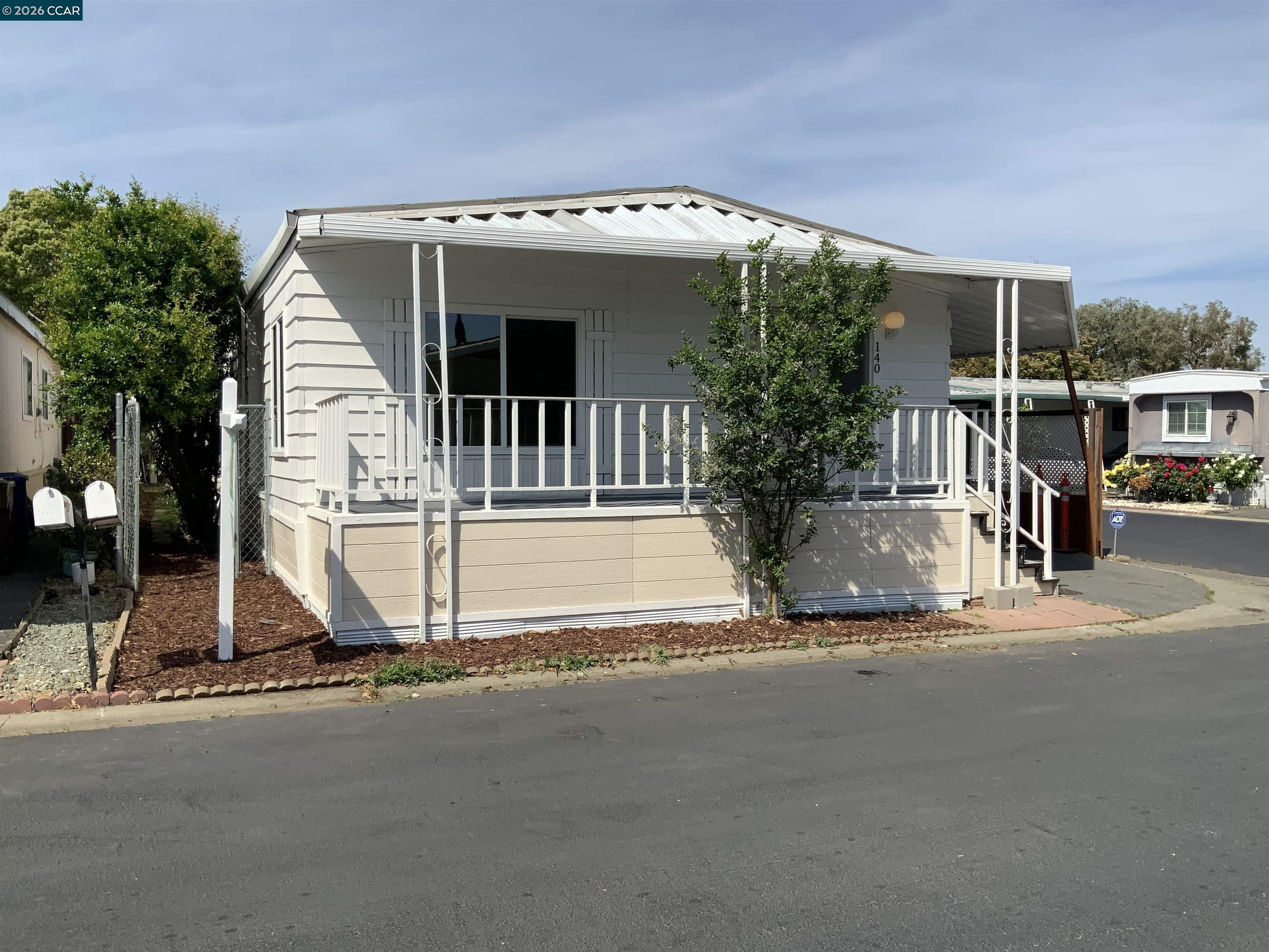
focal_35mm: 29
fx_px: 1063
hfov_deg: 61.7
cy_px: 476
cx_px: 634
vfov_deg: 48.2
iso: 20
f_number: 1.8
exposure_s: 1/2801
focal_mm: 3
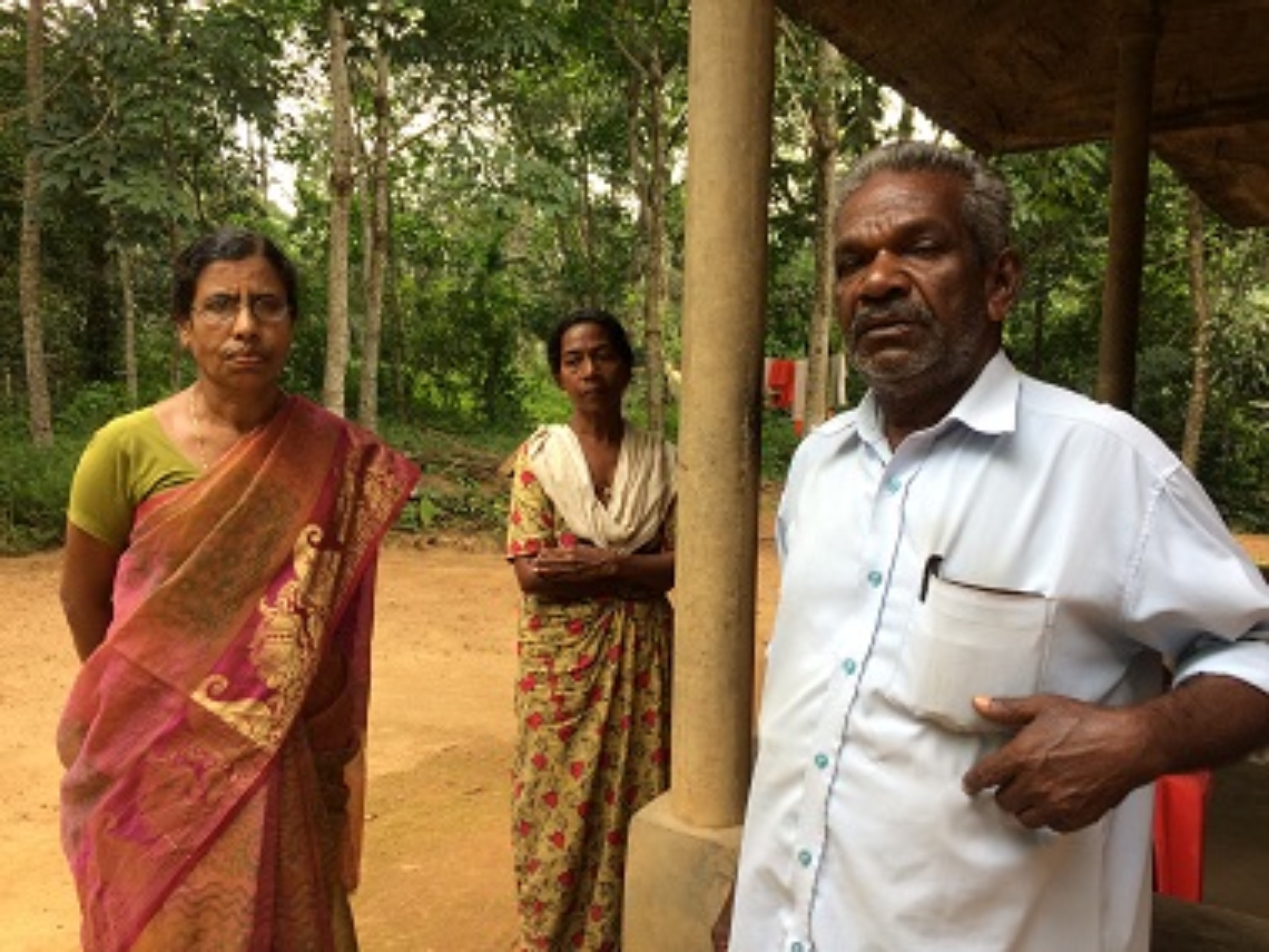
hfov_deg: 61.7
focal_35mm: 29
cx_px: 634
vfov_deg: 48.2
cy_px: 476
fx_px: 1063
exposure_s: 1/101
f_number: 2.2
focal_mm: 4.15
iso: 32
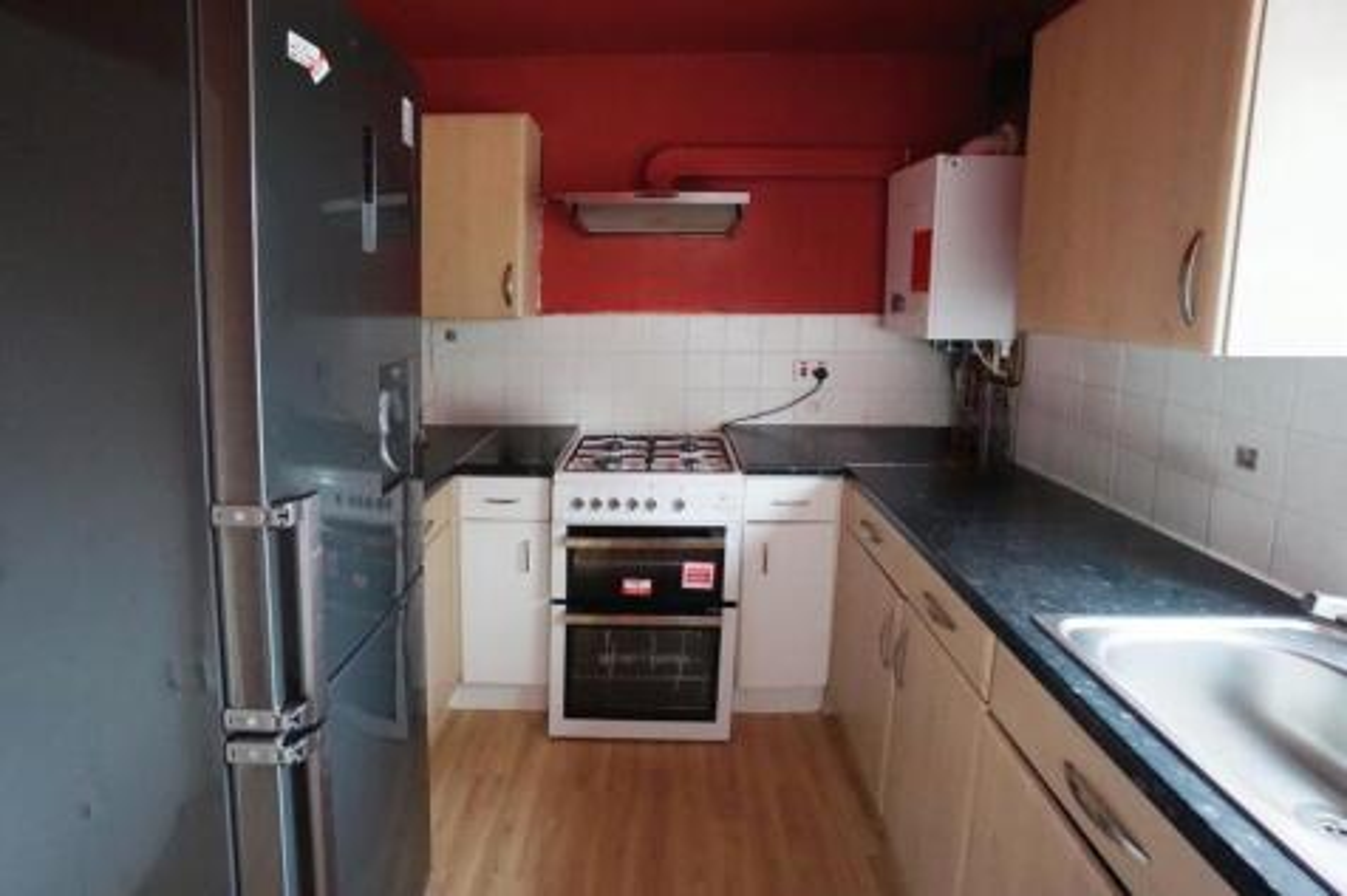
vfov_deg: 77.3
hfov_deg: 100.4
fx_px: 561
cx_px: 674
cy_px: 448
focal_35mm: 15
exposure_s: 1/50
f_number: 4
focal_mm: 10
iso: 3200
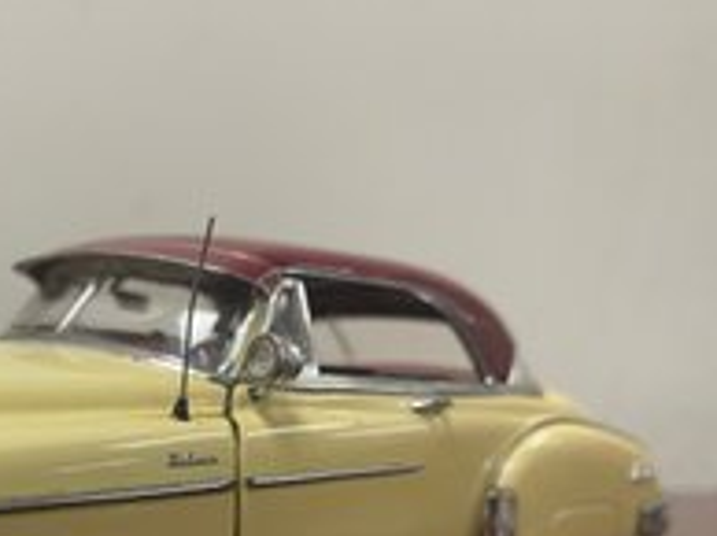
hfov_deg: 40.0
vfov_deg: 30.4
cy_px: 457
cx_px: 172
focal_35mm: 46
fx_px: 952
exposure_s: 1/60
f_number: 1.6
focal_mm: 4.2
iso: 125
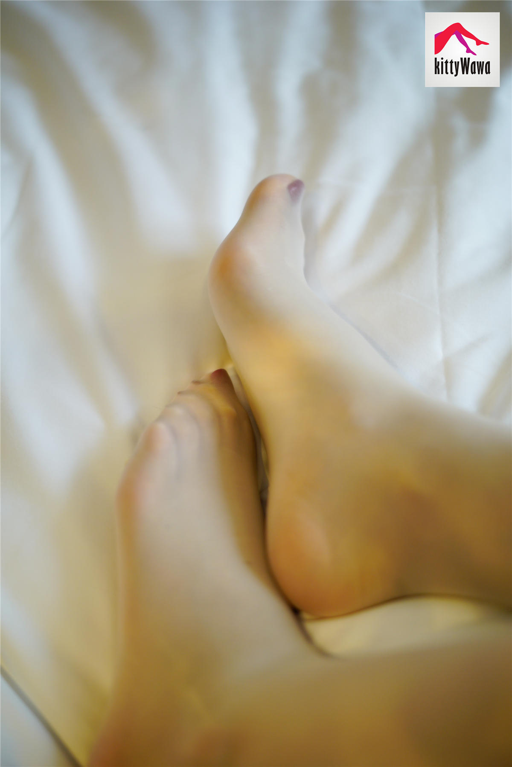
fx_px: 1066
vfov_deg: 39.6
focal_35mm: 50
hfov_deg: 27.0
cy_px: 384
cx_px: 256
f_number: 1.8
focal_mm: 50
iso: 200
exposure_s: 1/60
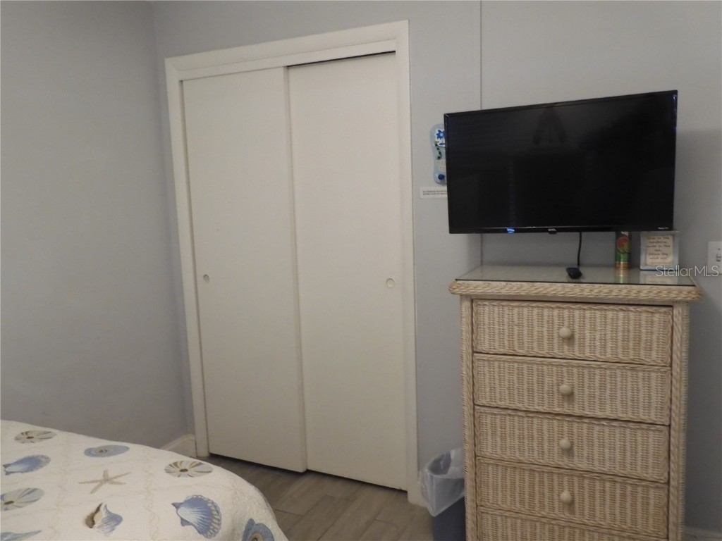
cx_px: 361
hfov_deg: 63.4
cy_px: 270
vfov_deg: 49.7
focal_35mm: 28
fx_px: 584
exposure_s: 1/25
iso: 400
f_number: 3.5
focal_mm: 5
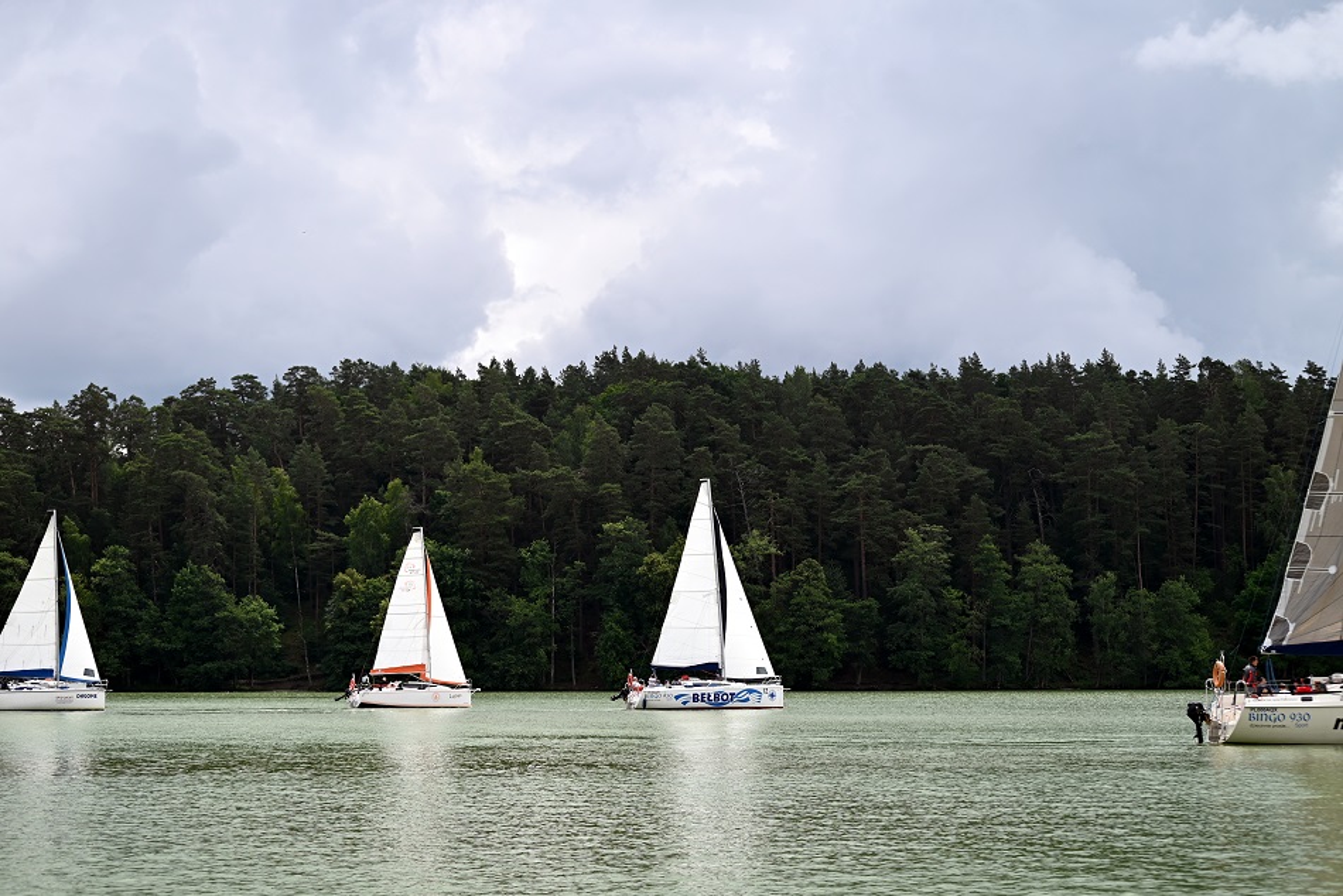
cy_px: 448
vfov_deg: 19.5
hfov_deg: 28.8
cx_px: 672
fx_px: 2612
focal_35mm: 70
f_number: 5.6
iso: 110
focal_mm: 70
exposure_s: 1/500
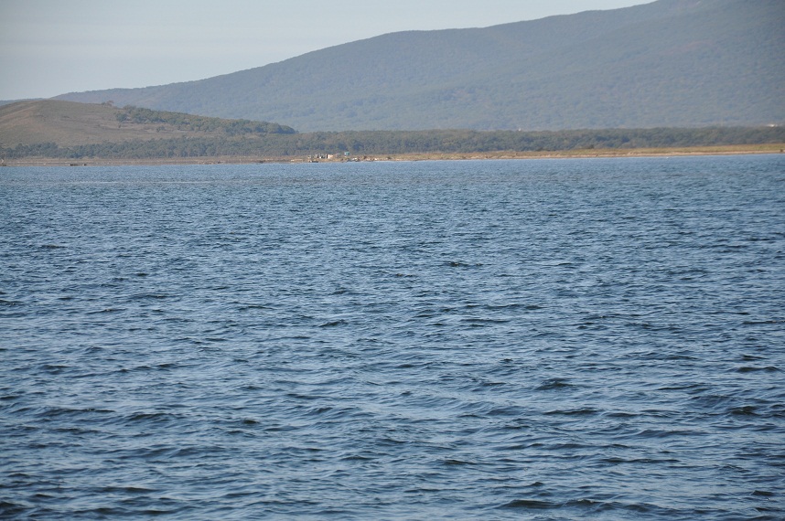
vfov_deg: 8.7
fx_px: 3430
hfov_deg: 13.1
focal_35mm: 158
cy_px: 260
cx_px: 392
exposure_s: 1/500
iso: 400
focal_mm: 105
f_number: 5.6
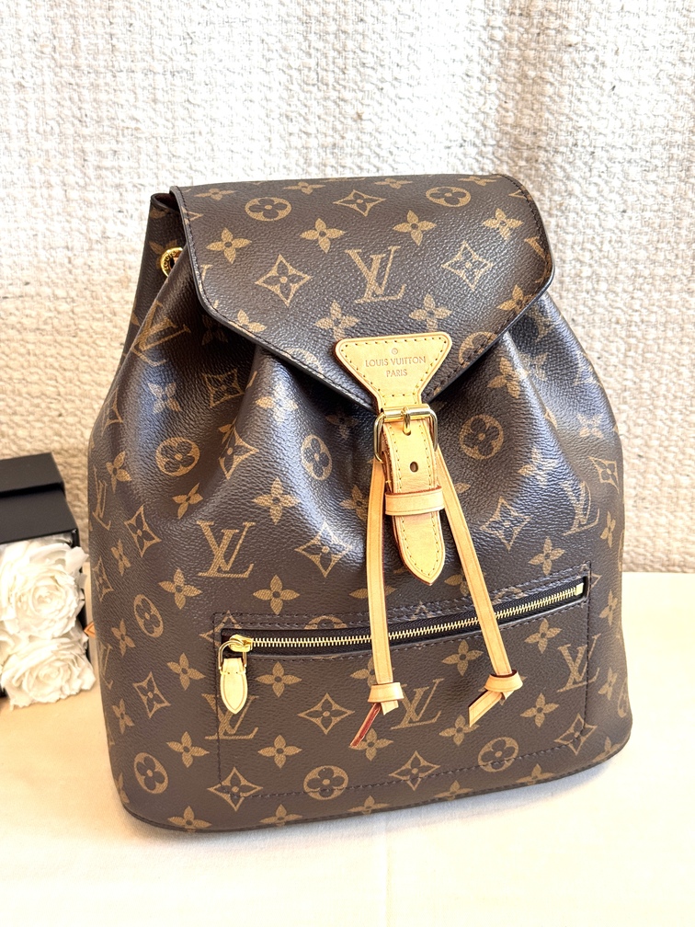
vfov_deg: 39.7
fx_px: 1285
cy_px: 464
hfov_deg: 30.3
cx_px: 348
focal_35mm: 48
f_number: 1.78
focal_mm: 6.76
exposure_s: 1/50
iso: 125
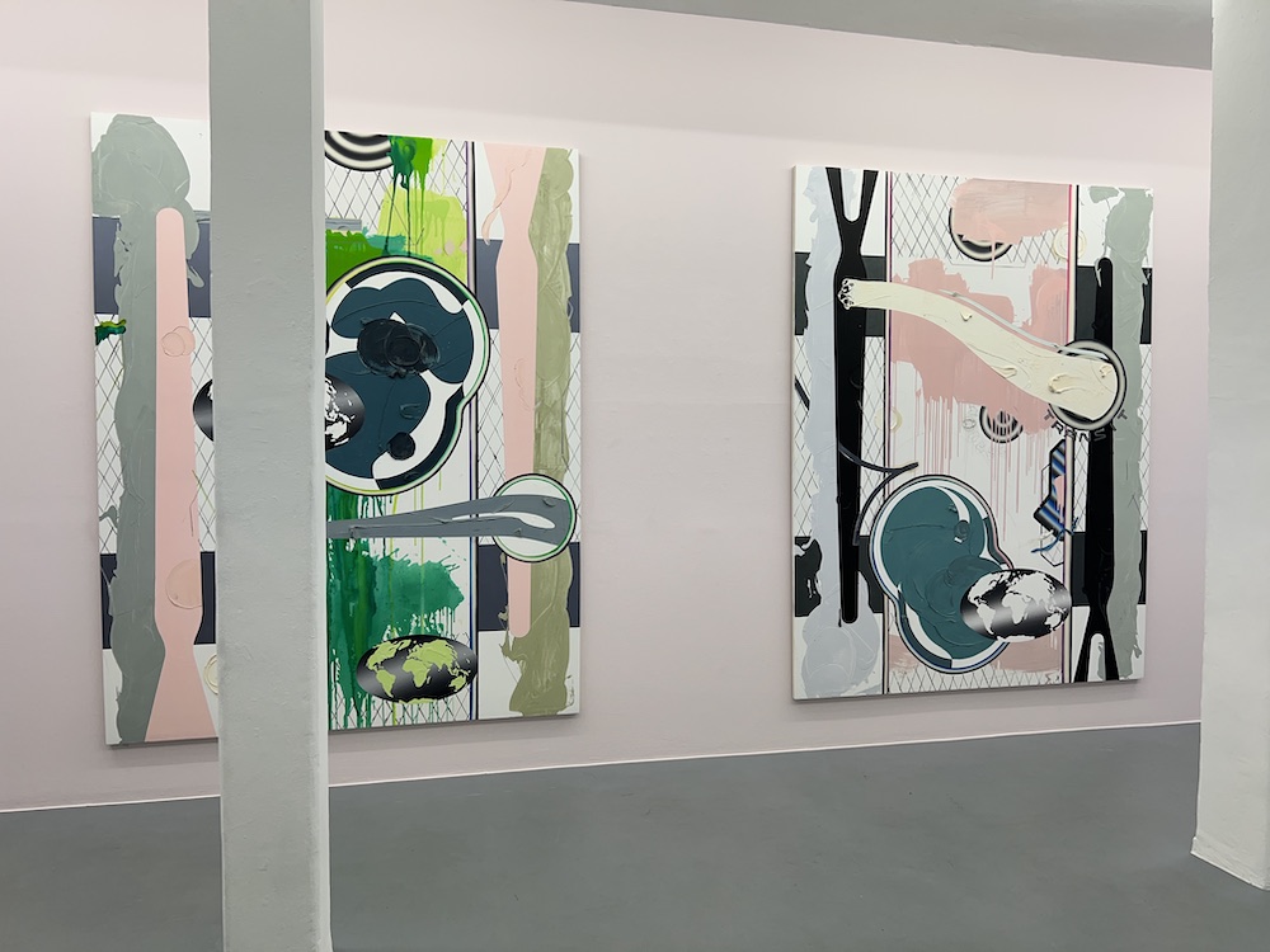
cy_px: 476
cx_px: 635
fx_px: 954
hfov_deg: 67.3
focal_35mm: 26
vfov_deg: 53.1
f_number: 1.5
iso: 32
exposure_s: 1/111
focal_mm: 5.7
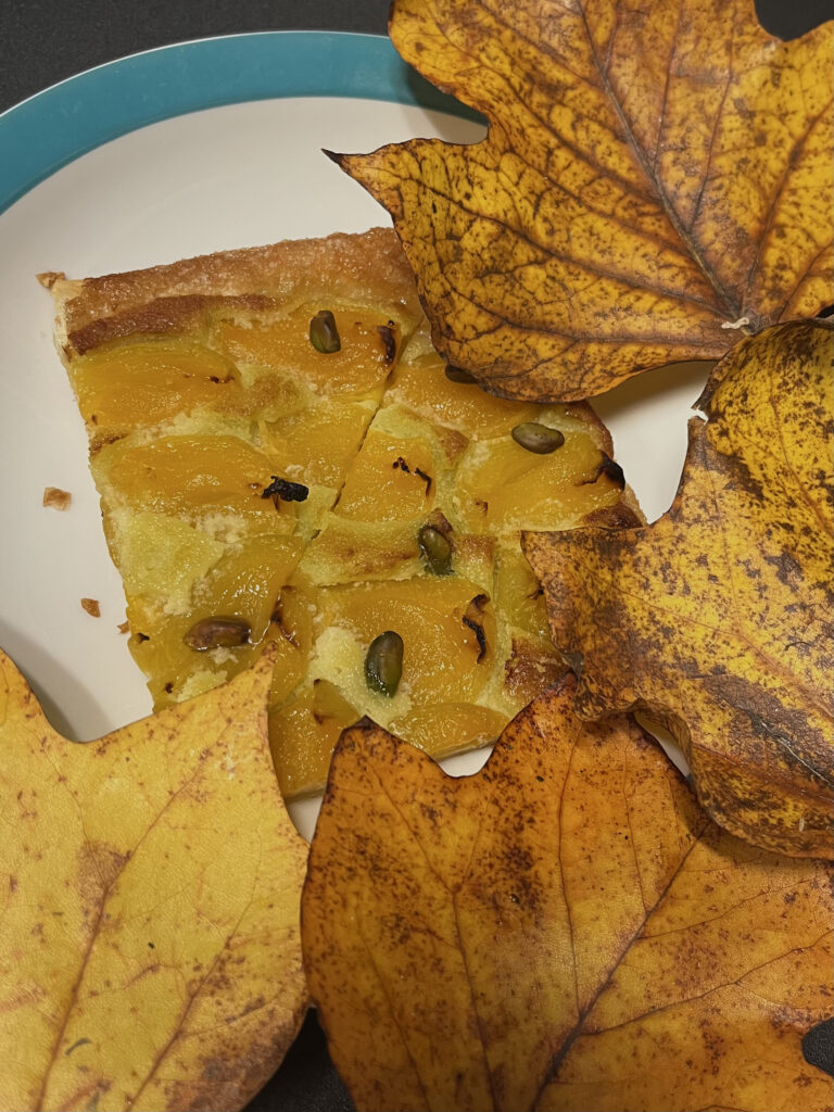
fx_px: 835
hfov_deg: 53.1
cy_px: 556
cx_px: 417
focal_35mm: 26
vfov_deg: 67.3
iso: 125
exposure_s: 1/94
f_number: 1.6
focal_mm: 5.1
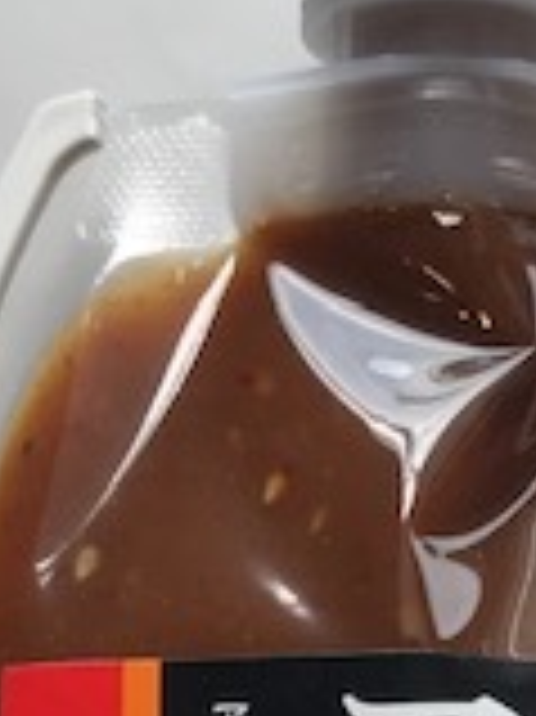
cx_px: 486
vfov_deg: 16.1
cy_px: 1031
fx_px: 2336
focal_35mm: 113
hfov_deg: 13.0
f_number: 1.8
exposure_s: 1/427
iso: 20
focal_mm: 3.99
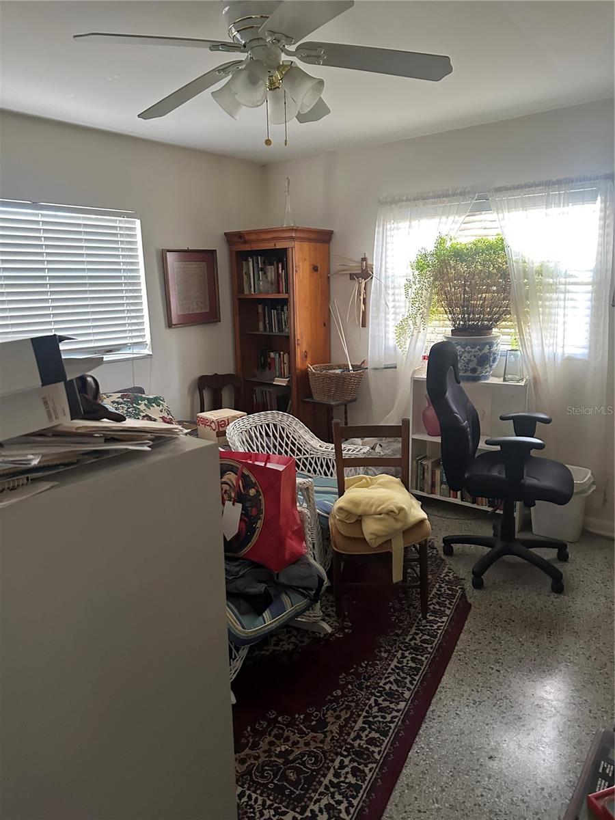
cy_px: 410
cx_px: 308
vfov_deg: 71.6
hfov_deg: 56.8
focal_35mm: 24
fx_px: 569
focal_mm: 6.86
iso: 800
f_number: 1.78
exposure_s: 1/60
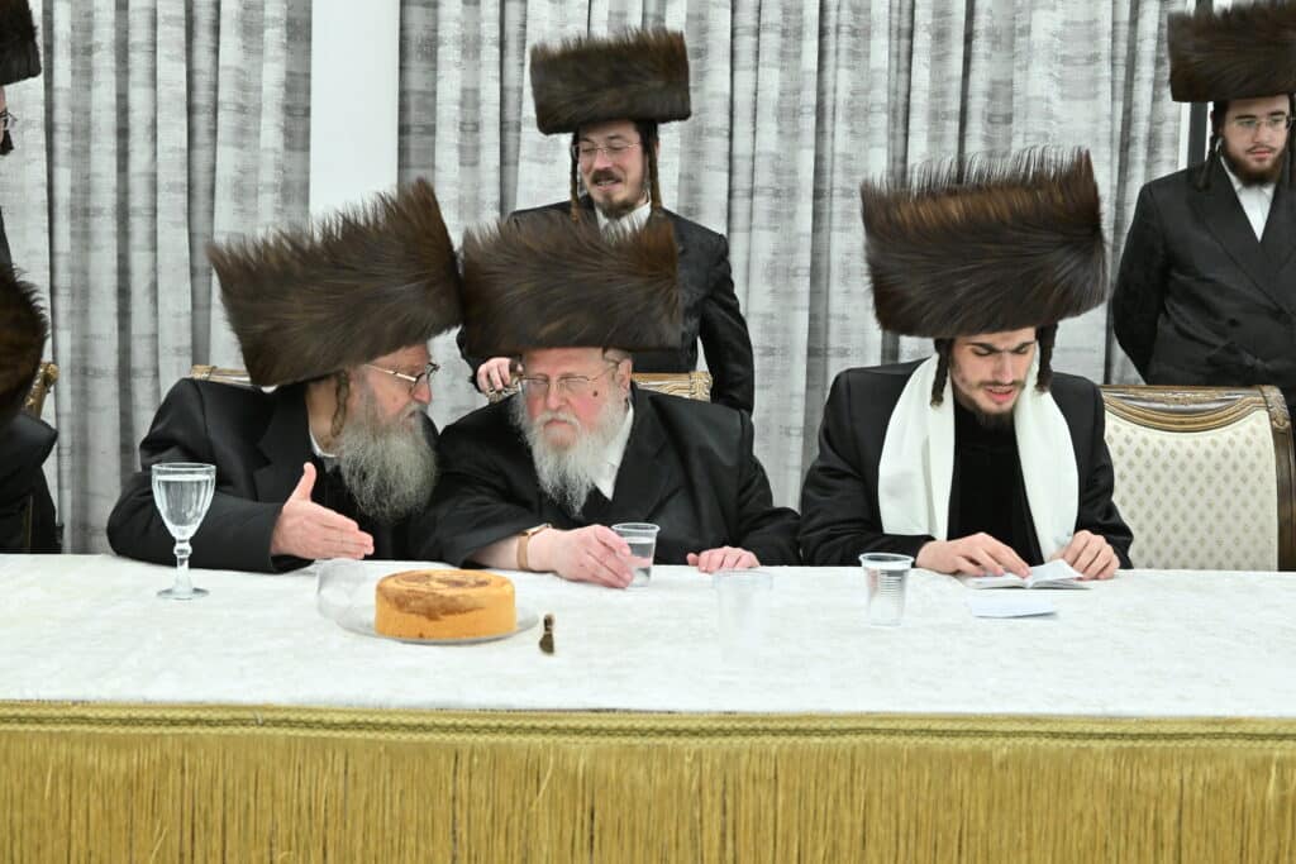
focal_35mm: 40
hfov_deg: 48.5
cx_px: 648
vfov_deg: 33.4
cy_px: 432
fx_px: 1440
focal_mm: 40
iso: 3200
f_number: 5.6
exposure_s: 1/250
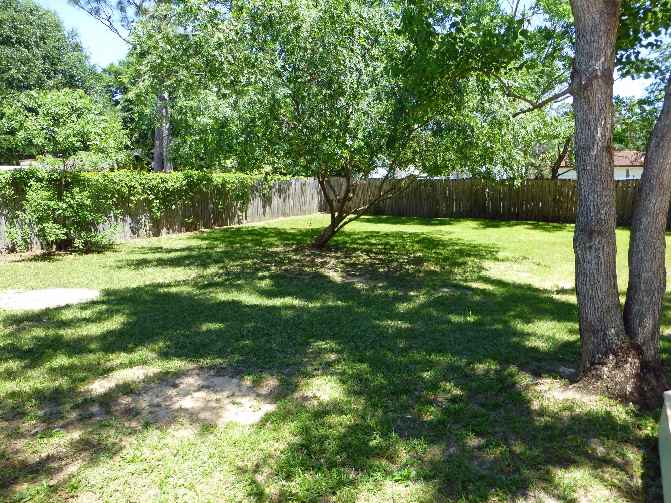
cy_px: 252
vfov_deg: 56.8
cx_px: 336
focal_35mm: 24
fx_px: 465
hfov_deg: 71.6
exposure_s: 1/200
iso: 100
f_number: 4
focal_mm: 4.3
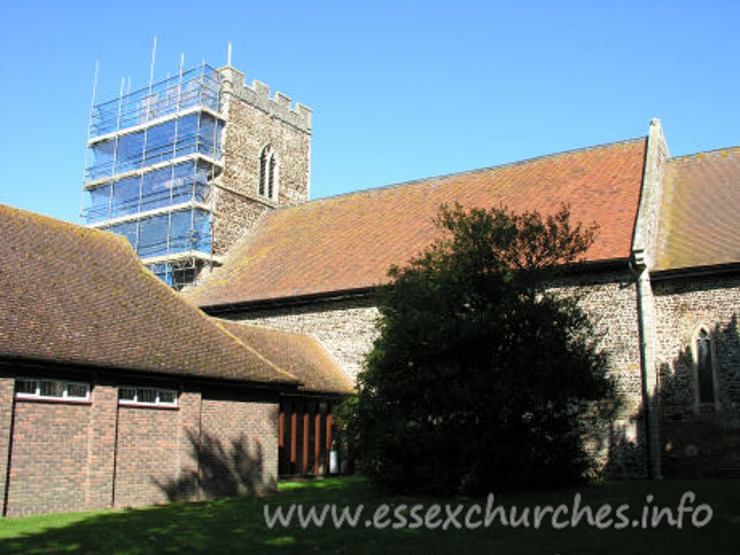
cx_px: 370
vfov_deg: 40.7
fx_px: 748
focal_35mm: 35
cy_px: 278
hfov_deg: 52.6
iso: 50
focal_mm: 8.9
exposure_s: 1/151
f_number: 5
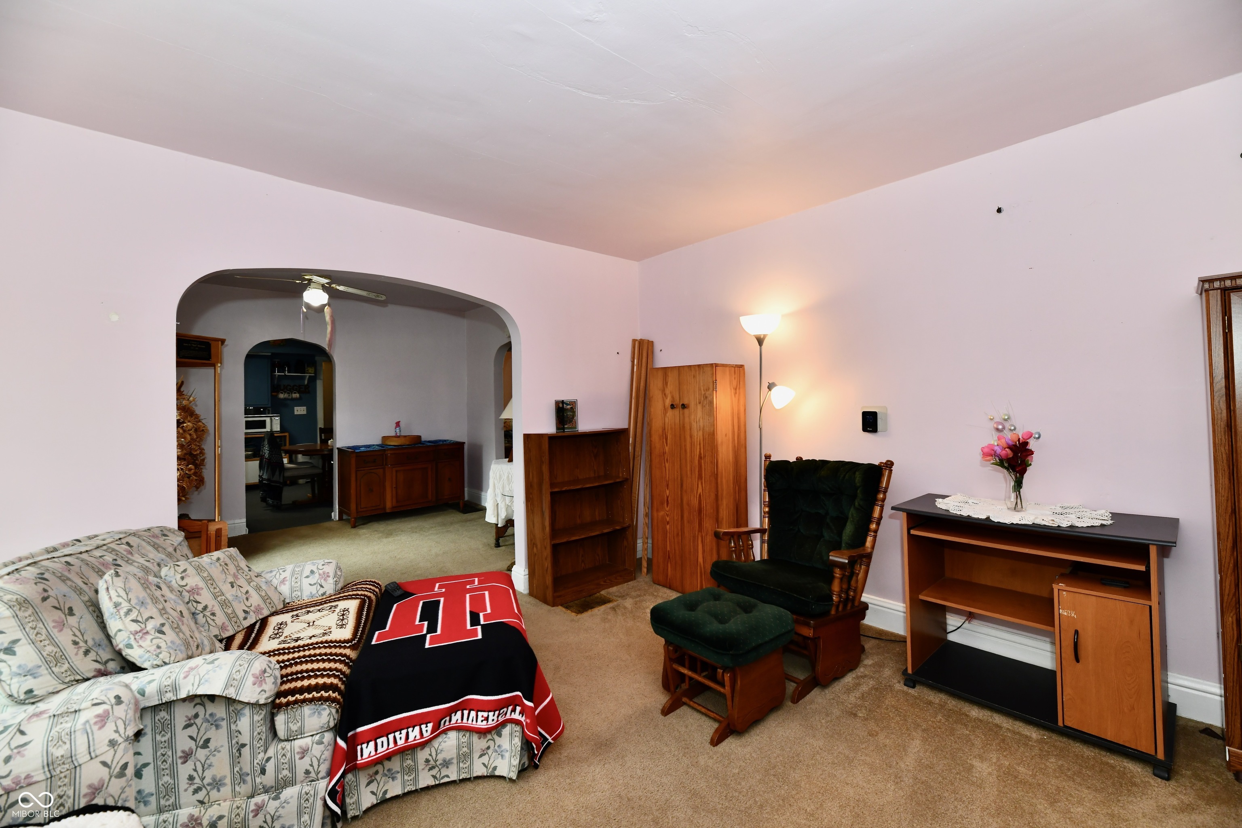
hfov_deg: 104.3
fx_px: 483
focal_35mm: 14
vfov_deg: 81.2
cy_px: 414
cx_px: 621
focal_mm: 14
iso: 640
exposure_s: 1/60
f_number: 6.3
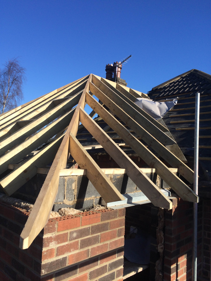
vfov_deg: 60.0
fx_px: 244
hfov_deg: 46.8
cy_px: 140
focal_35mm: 30
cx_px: 106
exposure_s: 1/1786
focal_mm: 4.12
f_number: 2.2
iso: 32
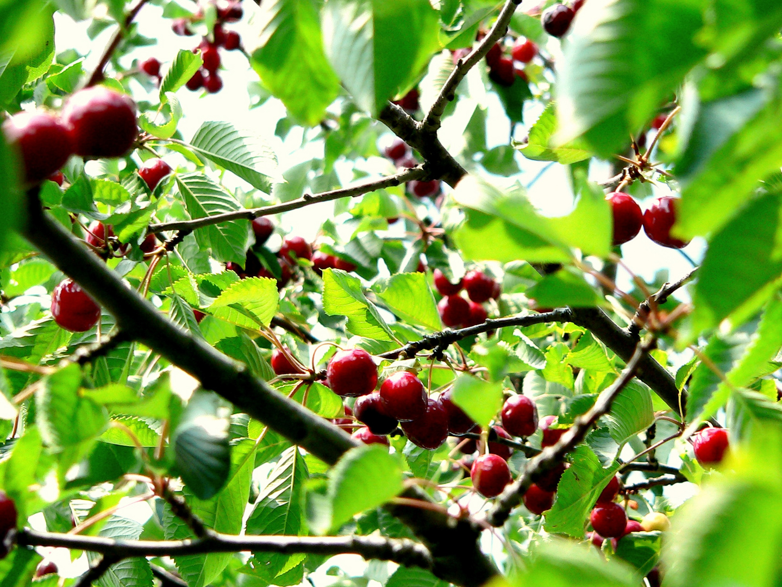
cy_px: 294
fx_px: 4180
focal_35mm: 185
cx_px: 391
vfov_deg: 8.0
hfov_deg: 10.7
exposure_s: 1/200
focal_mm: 30.8
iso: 80
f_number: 4
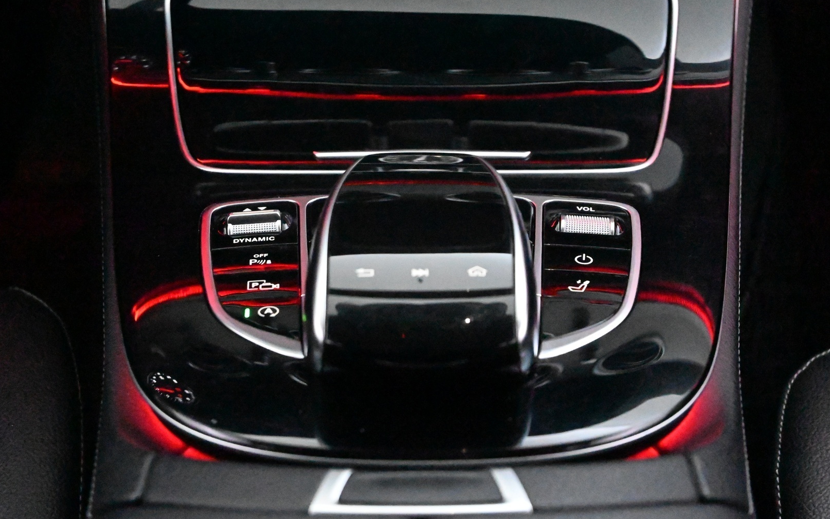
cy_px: 273
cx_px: 417
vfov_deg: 16.9
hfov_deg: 26.8
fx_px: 1742
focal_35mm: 77
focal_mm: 50
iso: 40000
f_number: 6.3
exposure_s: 1/80
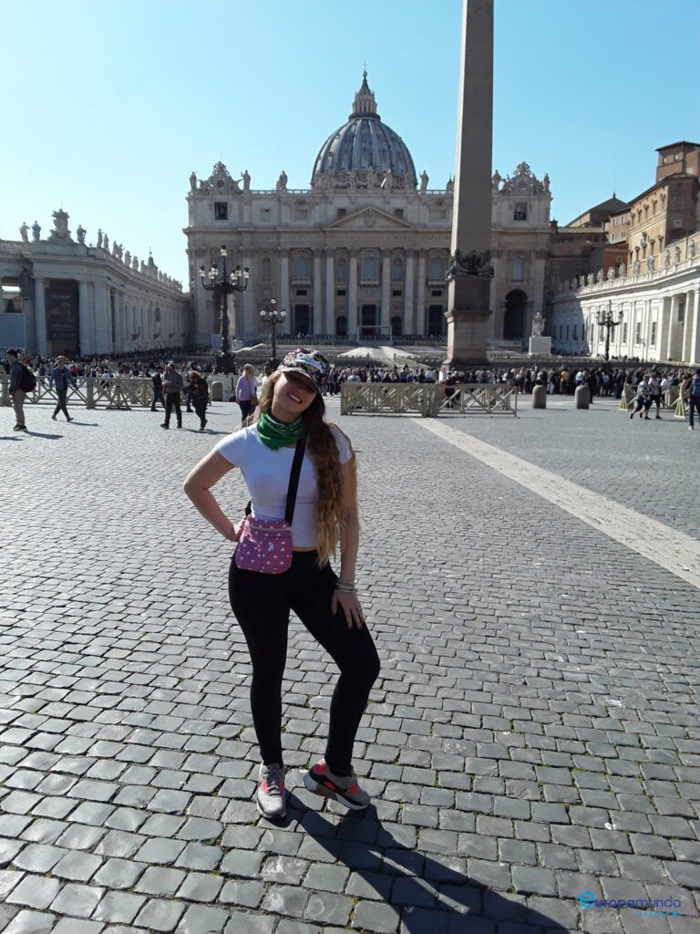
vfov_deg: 65.3
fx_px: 728
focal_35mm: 27
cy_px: 467
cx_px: 350
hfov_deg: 51.4
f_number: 1.9
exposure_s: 1/1590
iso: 40
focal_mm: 2.91
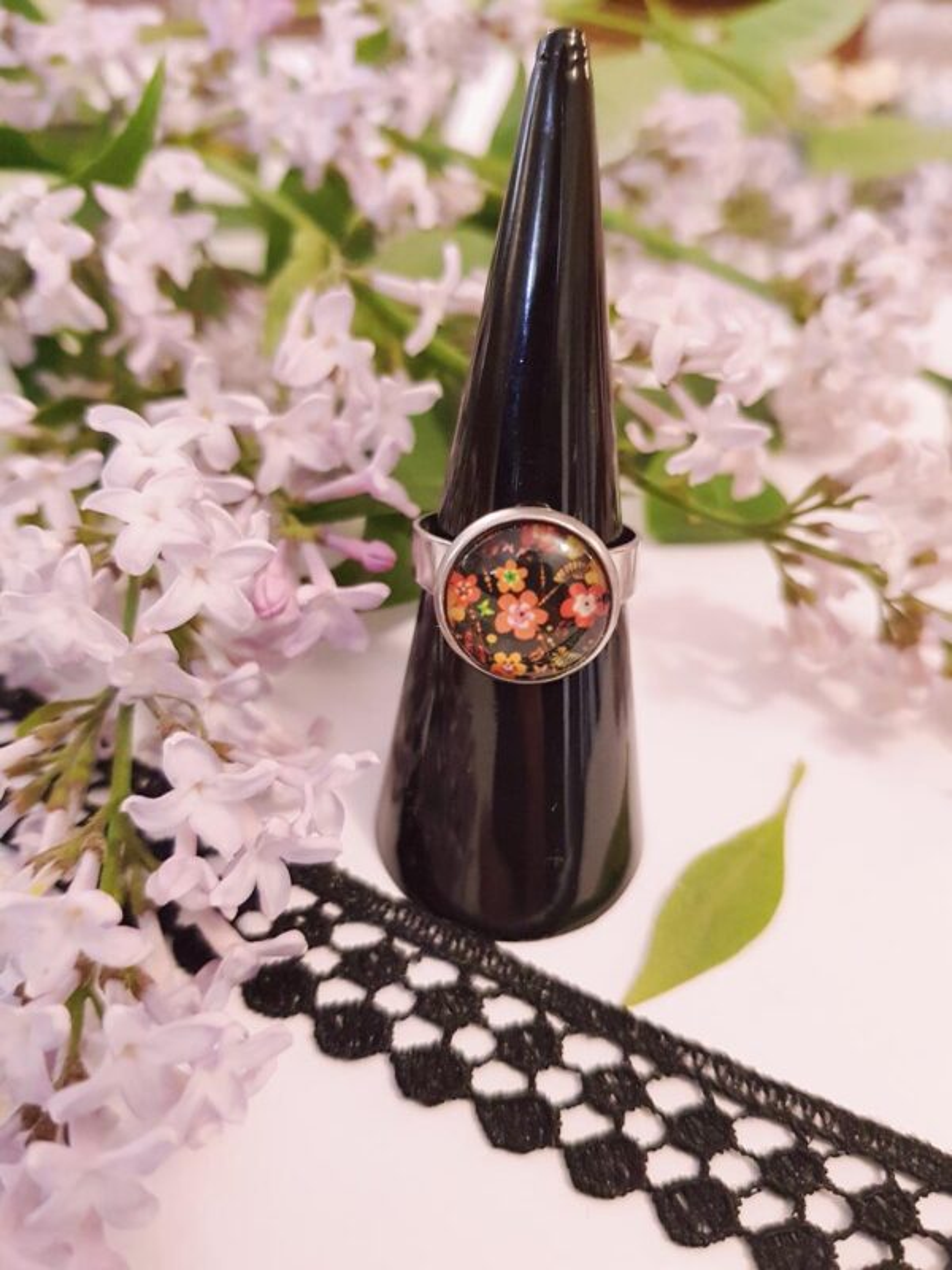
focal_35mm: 26
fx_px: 953
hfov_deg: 53.1
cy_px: 635
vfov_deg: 67.3
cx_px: 476
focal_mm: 4.2
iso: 320
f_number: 1.7
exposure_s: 1/10
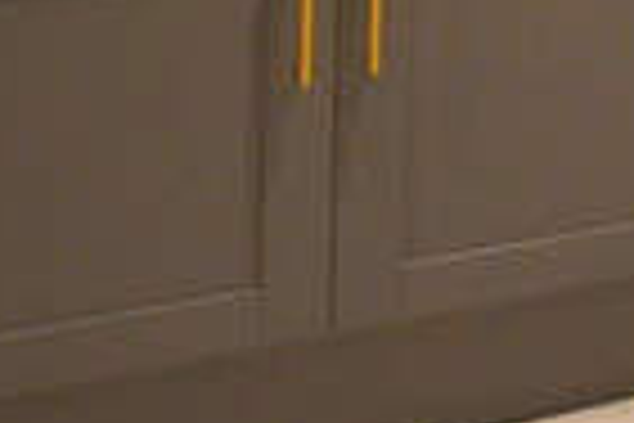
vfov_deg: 10.7
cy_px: -482
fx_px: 2025
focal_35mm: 115
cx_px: 1985
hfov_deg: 10.7
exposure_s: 1/60
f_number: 5.6
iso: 800
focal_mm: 10
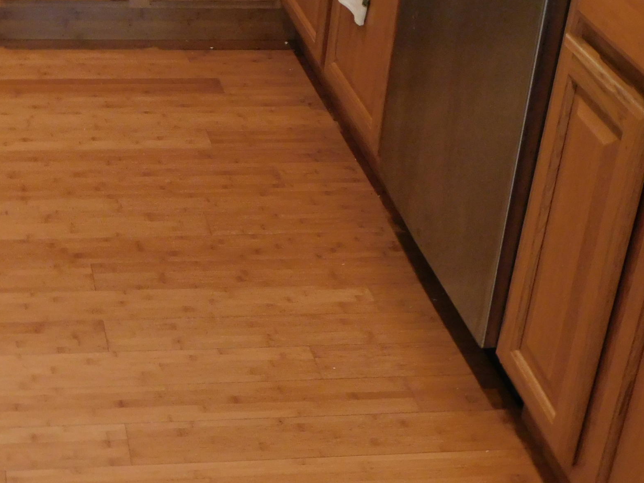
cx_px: 126
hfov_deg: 27.6
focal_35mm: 69
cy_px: 162
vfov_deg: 21.2
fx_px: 1284
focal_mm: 6.3
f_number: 3.5
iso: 400
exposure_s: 1/25
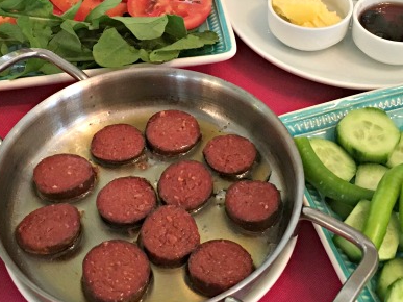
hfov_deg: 32.2
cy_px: 90
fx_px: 698
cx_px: 203
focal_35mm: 60
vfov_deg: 24.2
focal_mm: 4.15
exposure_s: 1/33
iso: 200
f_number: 2.2
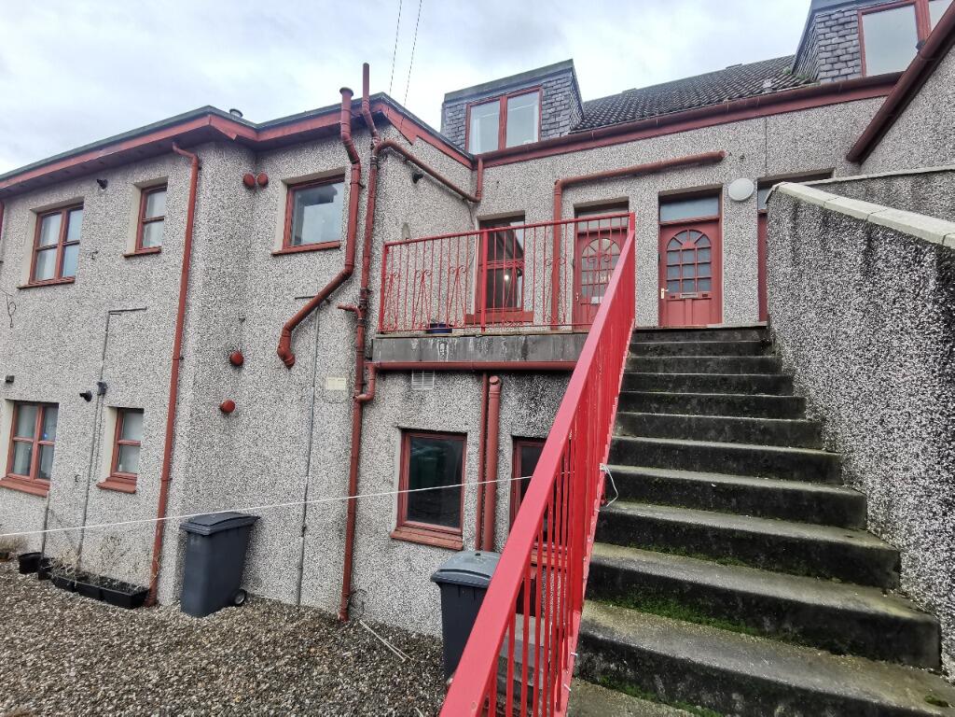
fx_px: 441
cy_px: 358
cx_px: 478
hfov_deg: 94.5
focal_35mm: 16
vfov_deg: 78.1
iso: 100
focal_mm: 2.35
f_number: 2.2
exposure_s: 1/120
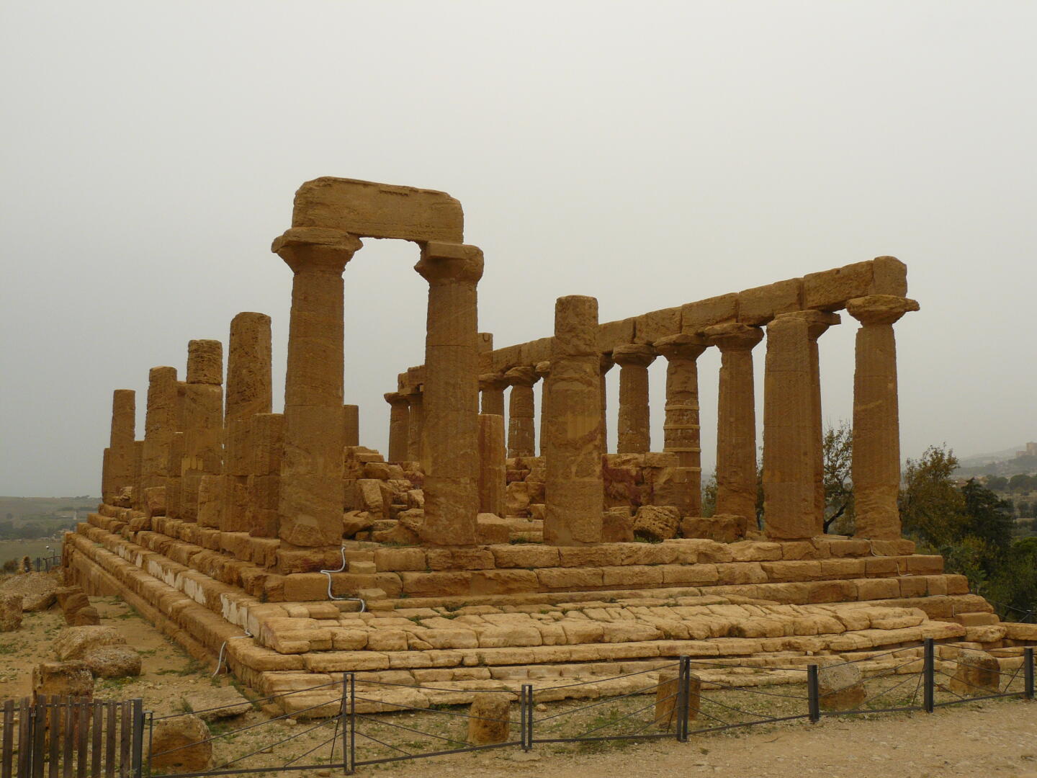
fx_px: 1078
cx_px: 518
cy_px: 389
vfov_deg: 39.7
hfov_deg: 51.4
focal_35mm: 36
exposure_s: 1/320
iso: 100
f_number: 6.3
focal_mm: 6
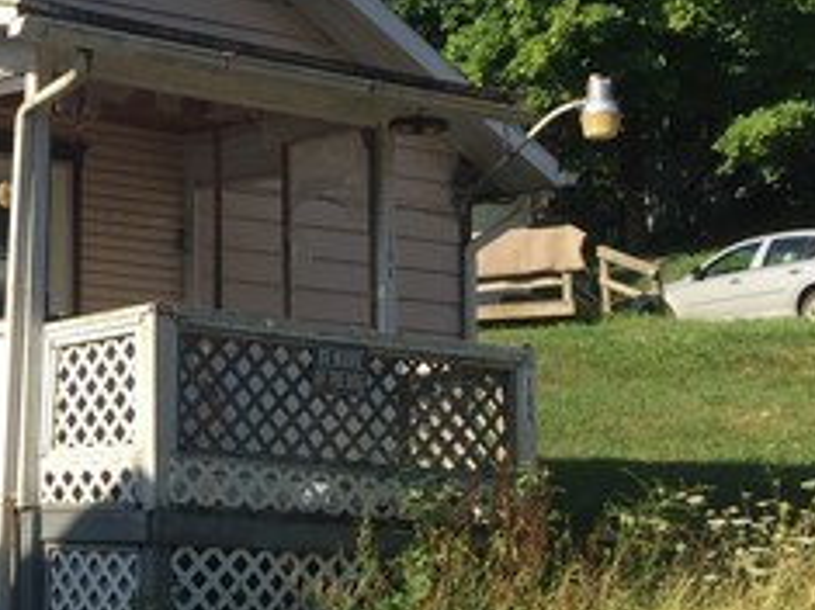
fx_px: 1859
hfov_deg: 22.1
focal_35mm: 79
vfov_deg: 18.6
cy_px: 347
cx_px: -260
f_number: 2.2
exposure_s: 1/1412
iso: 32
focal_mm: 4.15
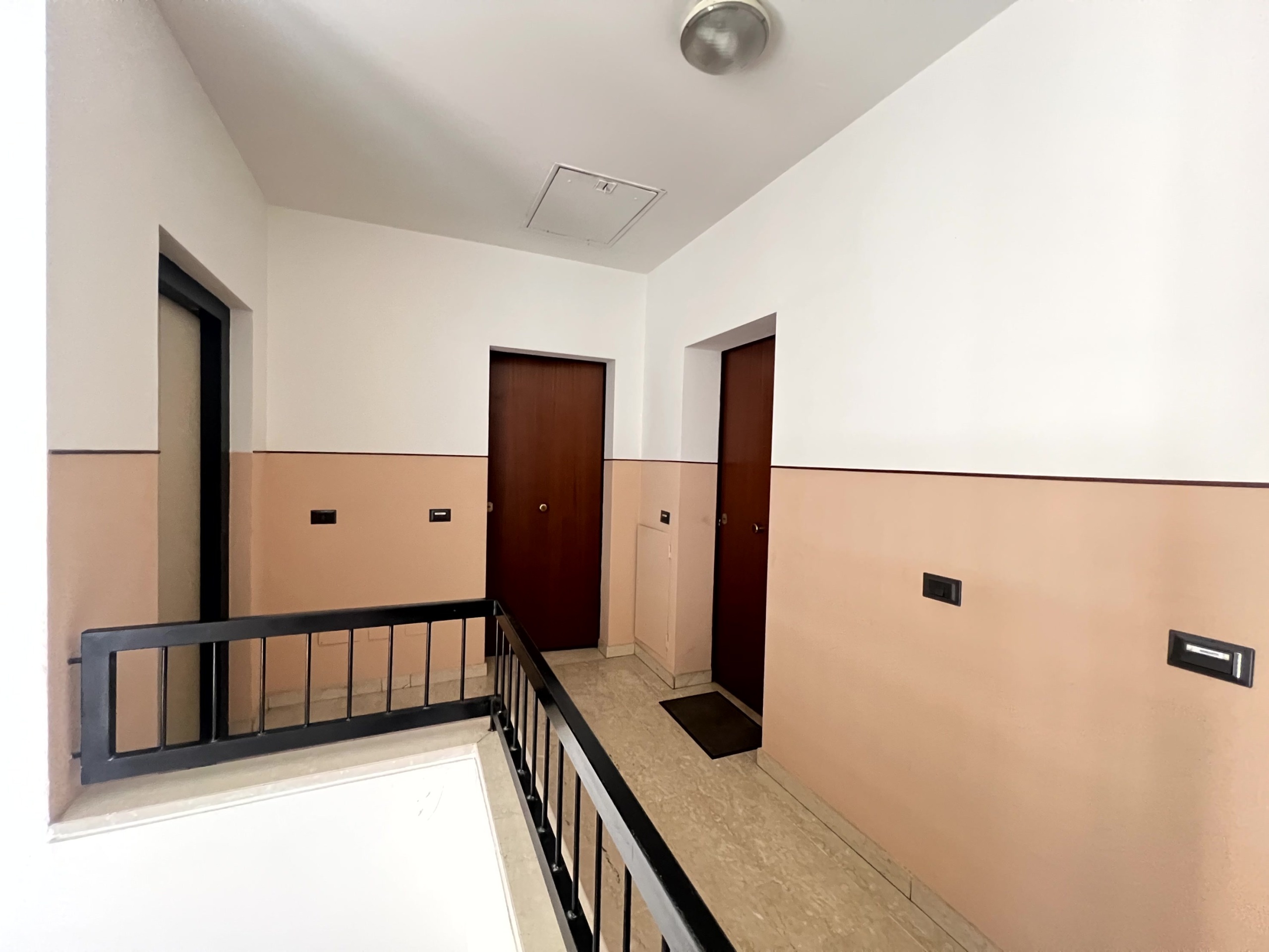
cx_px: 634
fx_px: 477
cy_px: 476
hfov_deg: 106.2
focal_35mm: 13
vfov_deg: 89.9
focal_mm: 1.57
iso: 800
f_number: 1.8
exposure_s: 1/60
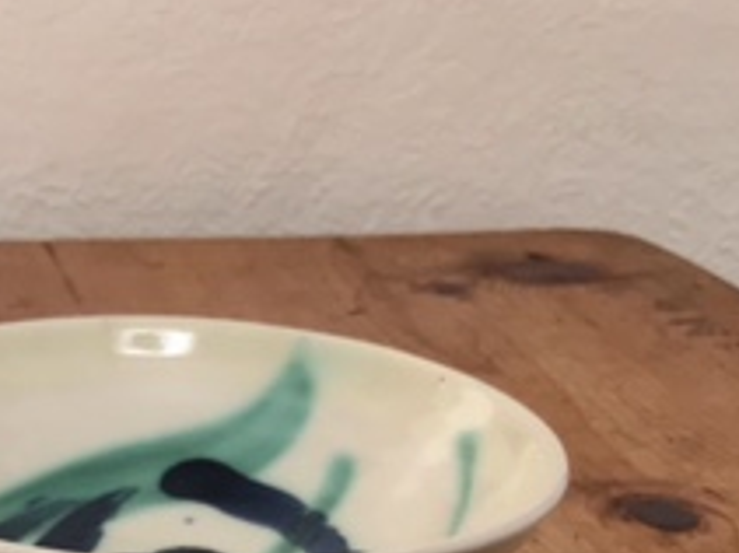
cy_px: 770
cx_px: -256
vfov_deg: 16.2
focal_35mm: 85
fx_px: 1814
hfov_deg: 20.7
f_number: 1.8
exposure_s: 1/100
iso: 25
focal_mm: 3.99
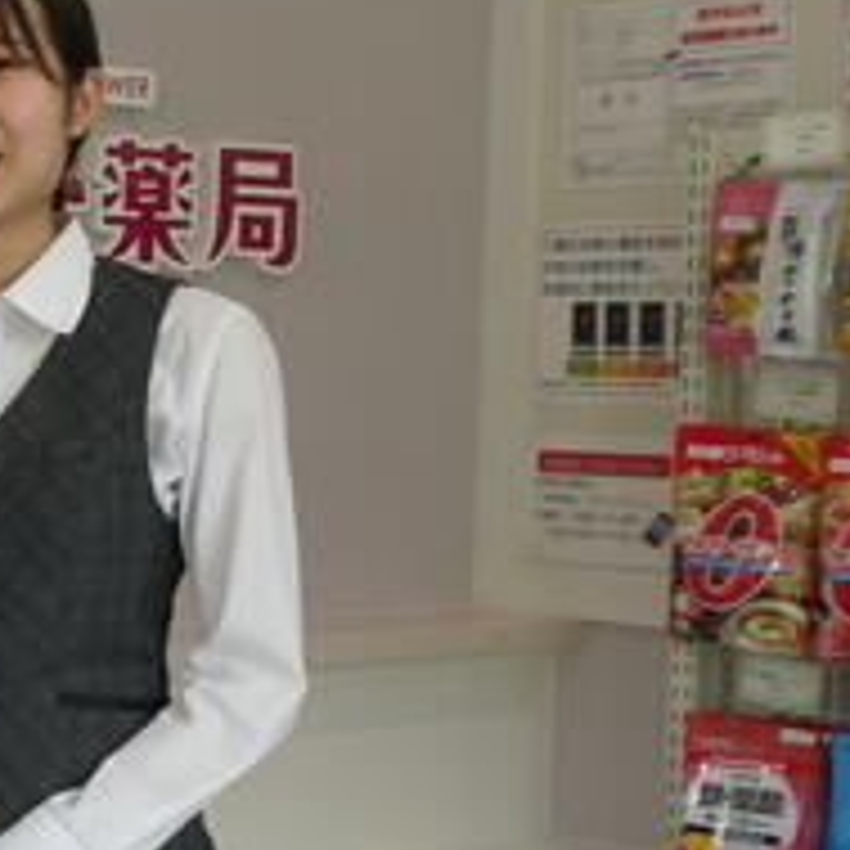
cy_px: 517
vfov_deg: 17.7
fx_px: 2723
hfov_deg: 16.4
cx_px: -373
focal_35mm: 98
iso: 125
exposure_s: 1/80
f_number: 3.7
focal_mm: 6.3
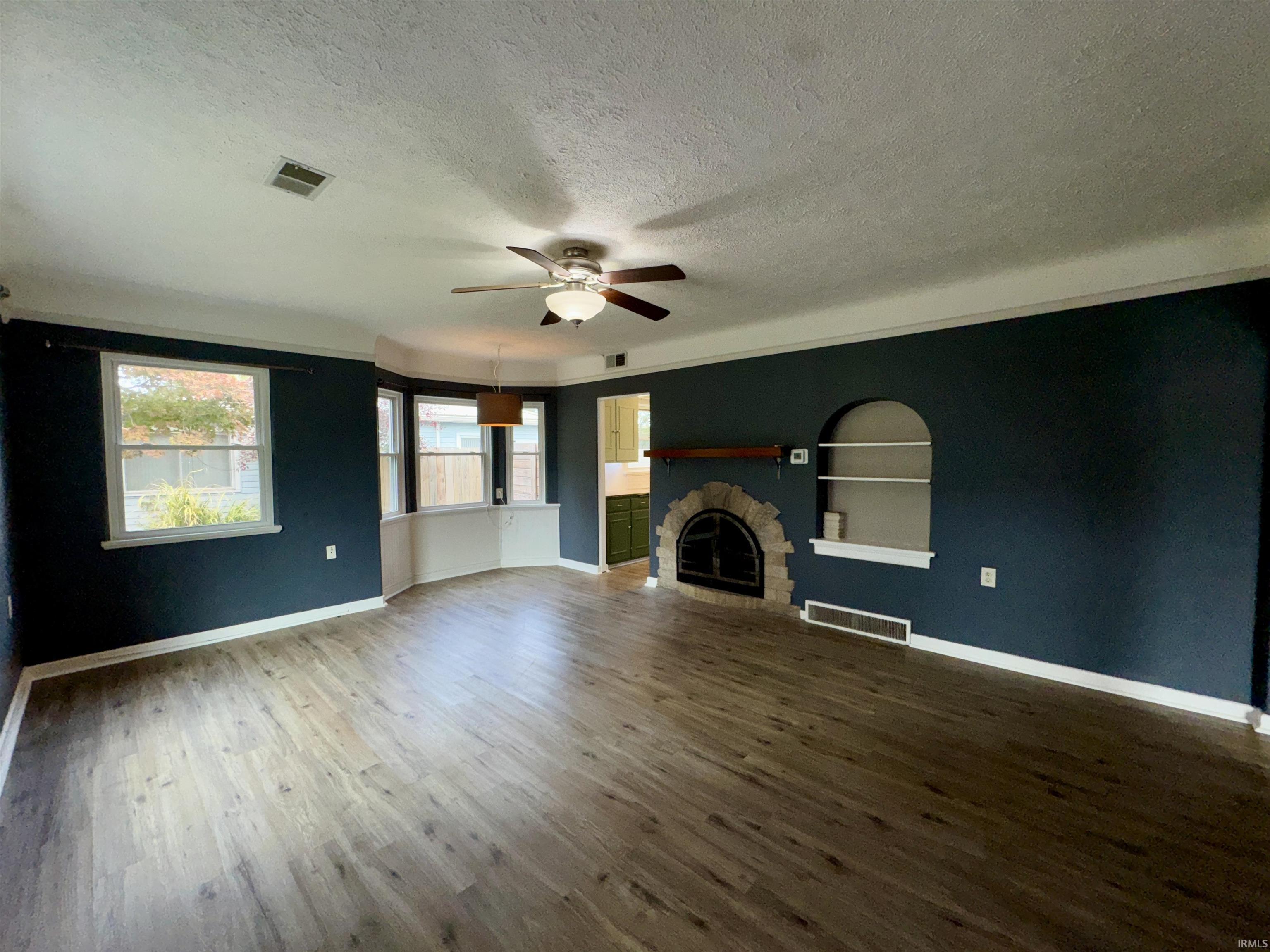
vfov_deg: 85.7
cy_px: 476
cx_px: 635
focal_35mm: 14
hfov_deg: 102.1
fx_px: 514
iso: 64
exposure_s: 1/122
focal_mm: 2.22
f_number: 2.2
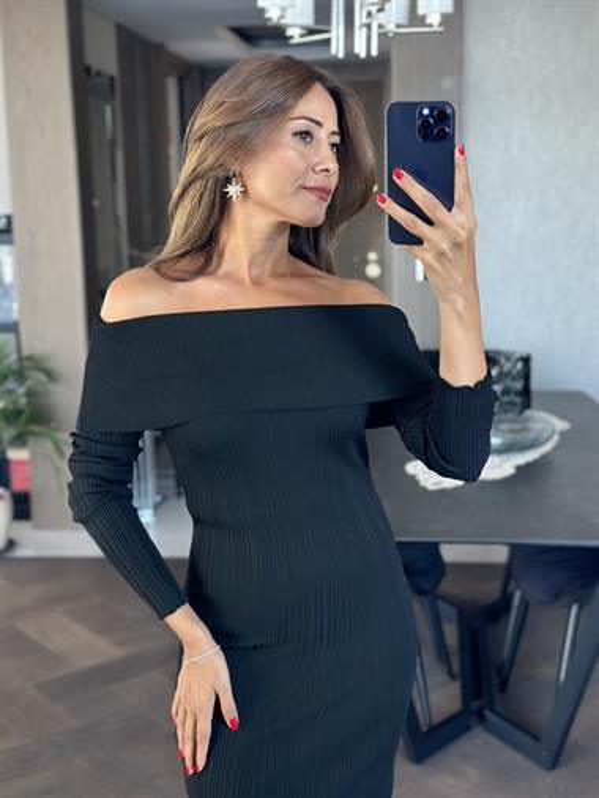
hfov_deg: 30.3
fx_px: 1107
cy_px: 399
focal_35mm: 48
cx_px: 300
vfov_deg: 39.6
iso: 125
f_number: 1.78
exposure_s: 1/60
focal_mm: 6.86
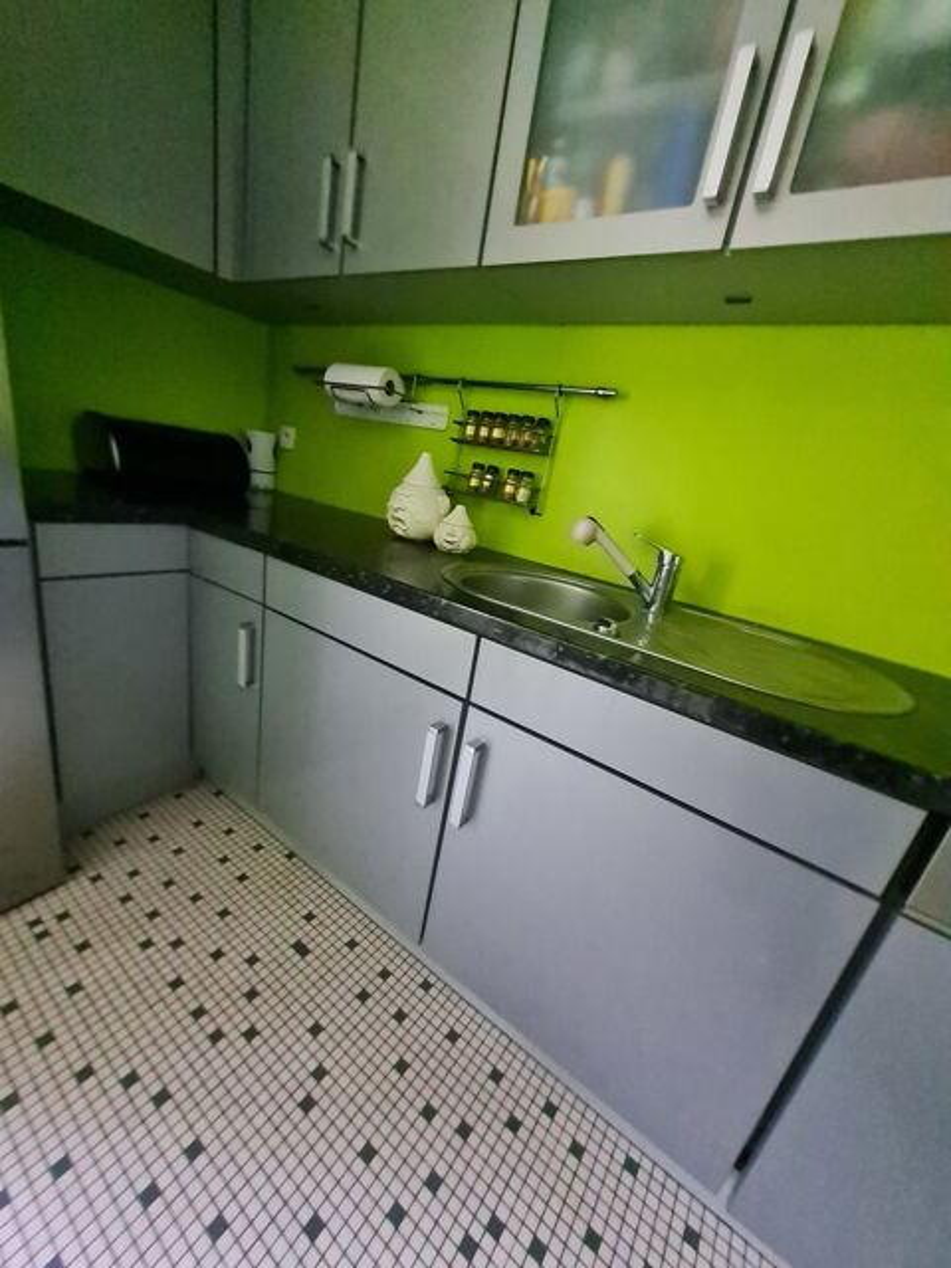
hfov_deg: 89.9
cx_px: 476
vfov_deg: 106.2
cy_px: 634
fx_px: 476
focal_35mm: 13
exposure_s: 1/25
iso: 800
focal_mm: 1.74
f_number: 2.2
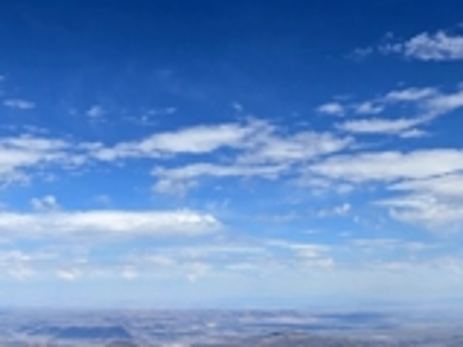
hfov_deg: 32.3
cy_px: 332
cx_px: 87
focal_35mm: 58
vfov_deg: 24.3
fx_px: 775
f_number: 1.8
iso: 25
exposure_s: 1/3333
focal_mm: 5.4
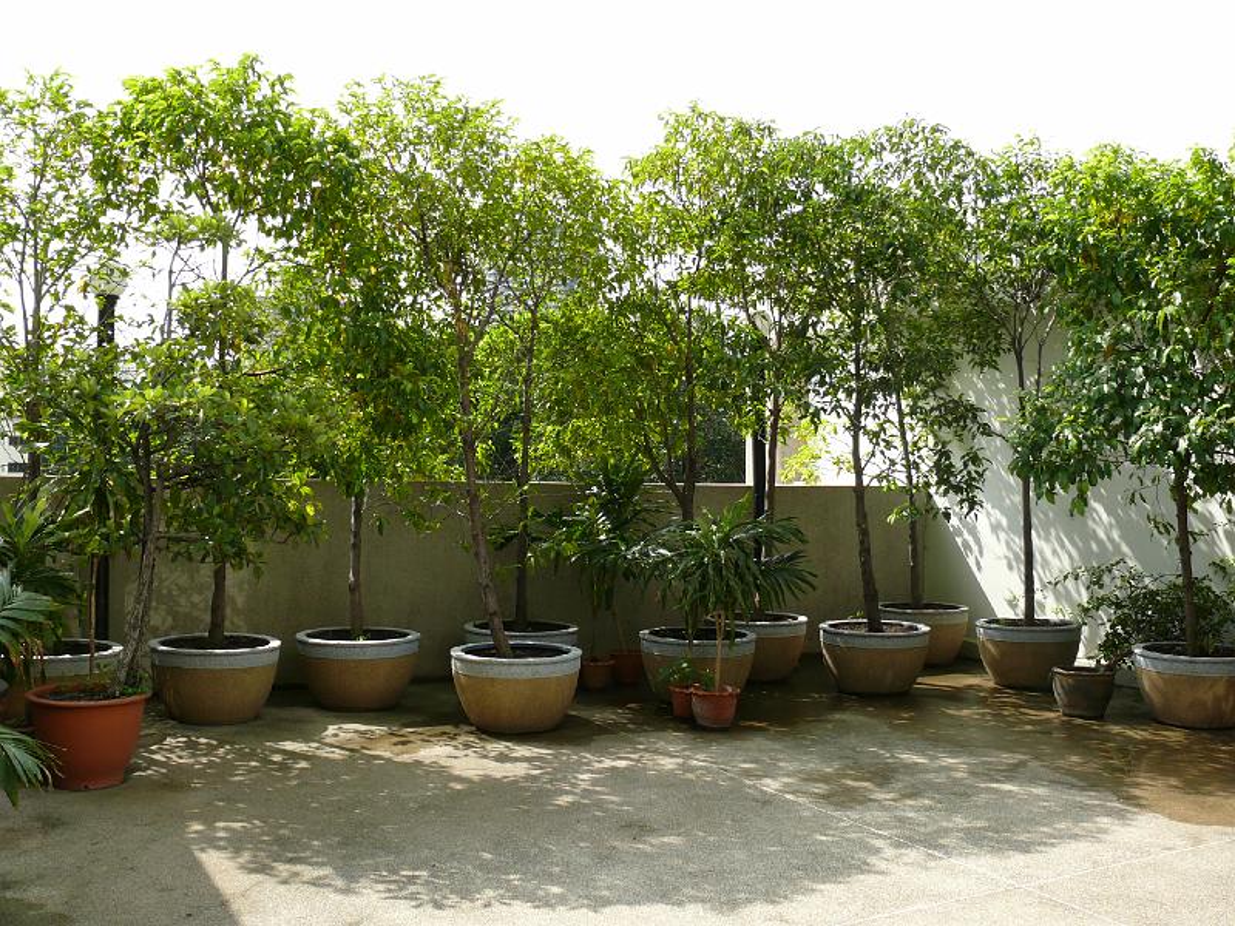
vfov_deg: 40.7
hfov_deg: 52.6
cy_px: 463
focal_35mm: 35
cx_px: 618
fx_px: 1249
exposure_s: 1/200
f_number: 5
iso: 100
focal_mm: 7.4
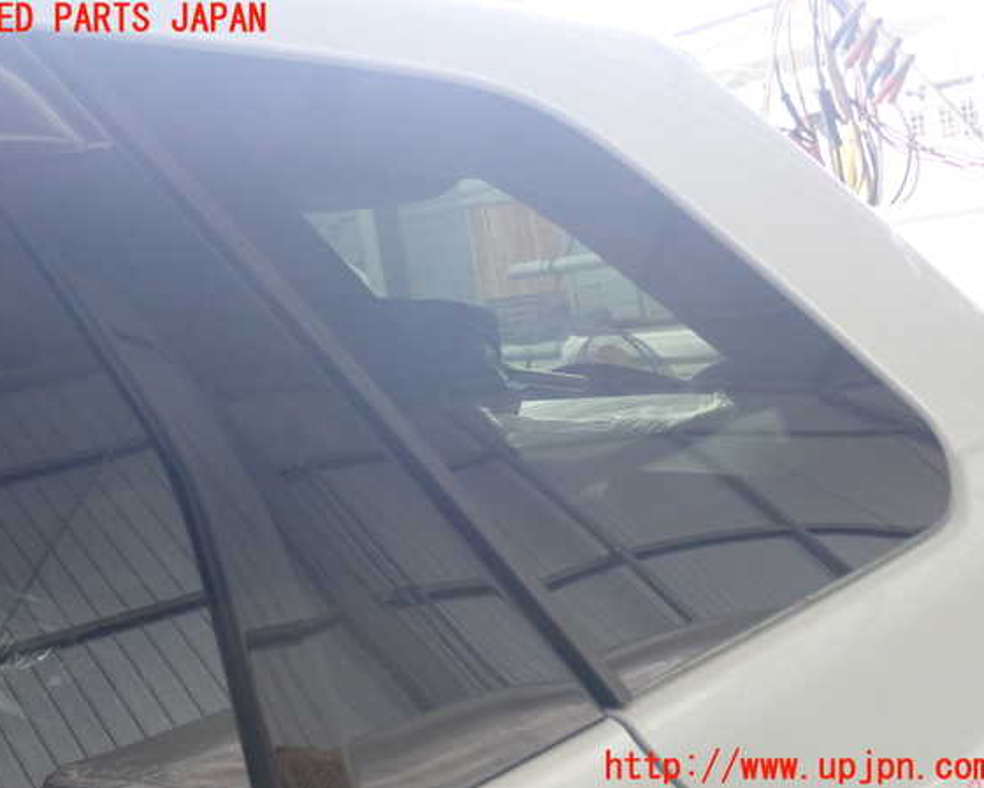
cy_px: 394
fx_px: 1311
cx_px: 474
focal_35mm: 45
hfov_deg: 41.1
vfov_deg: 33.4
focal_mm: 7.86
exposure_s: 1/40
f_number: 2.9
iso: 500
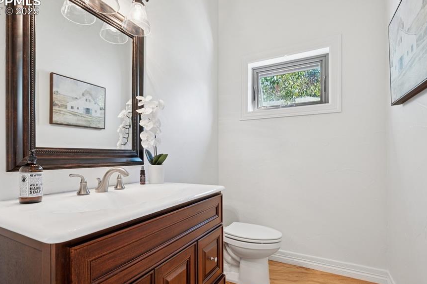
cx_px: 195
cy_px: 156
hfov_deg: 86.7
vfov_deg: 64.4
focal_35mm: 19
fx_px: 225
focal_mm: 16
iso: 100
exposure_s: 1.3
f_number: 11
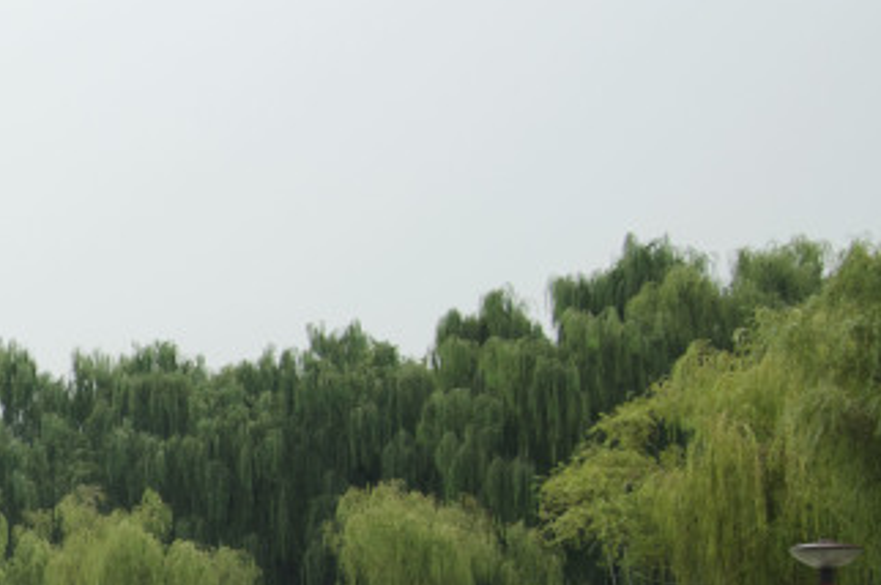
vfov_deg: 9.6
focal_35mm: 143
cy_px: 465
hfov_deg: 13.5
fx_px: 3496
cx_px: -471
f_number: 4.2
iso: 400
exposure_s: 1/640
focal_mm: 30
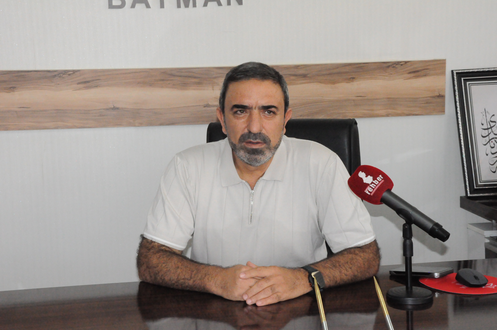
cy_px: 165
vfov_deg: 8.7
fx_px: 2172
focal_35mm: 158
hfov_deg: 13.1
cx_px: 248
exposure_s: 1/200
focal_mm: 105
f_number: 16
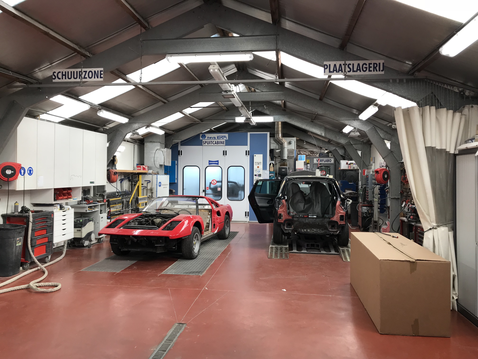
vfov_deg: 49.7
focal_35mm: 28
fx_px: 387
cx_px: 239
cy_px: 180
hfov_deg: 63.4
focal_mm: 3.99
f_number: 1.8
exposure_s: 1/50
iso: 25
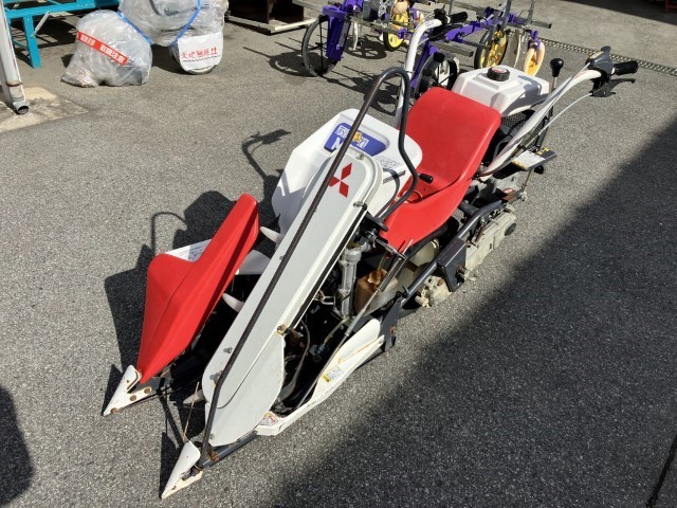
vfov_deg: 49.7
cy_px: 254
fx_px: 548
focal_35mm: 28
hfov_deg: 63.4
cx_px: 338
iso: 32
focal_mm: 3.99
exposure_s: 1/2433
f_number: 1.8
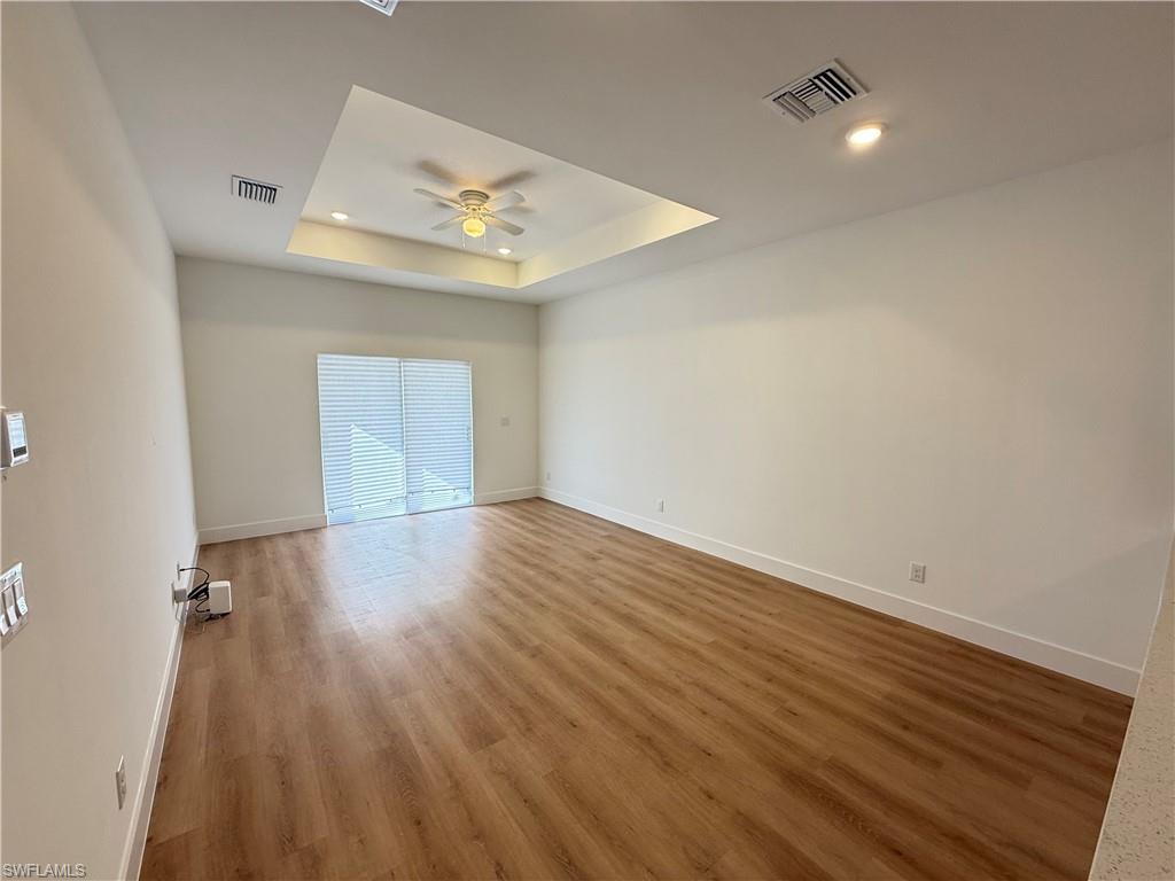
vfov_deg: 85.7
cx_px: 588
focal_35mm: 14
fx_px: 475
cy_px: 440
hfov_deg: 102.1
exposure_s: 1/120
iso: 125
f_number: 2.2
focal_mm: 2.22
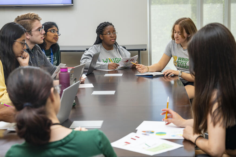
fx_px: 590
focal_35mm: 90
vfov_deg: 15.2
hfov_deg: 22.6
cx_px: 118
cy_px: 78
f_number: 8
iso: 1250
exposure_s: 1/100
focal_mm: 90
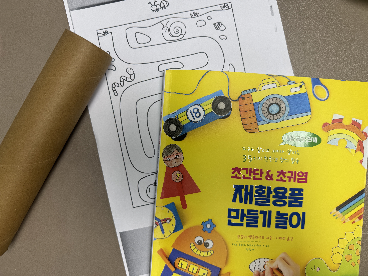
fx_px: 255
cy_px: 138
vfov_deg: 56.8
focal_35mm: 24
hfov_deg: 71.6
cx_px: 184
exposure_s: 1/118
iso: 64
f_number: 1.78
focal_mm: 6.76
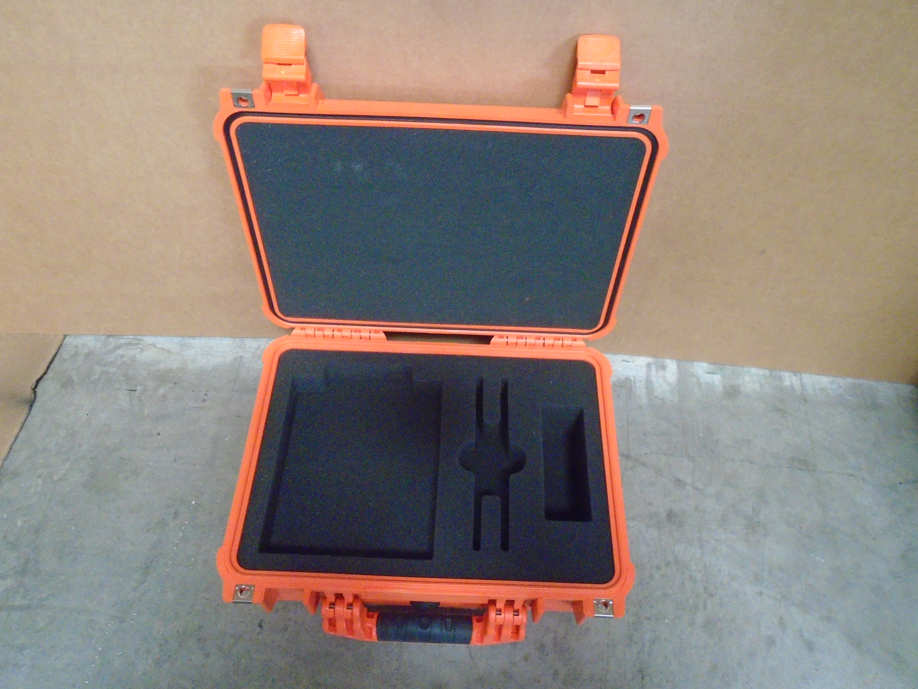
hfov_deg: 67.3
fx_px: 690
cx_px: 459
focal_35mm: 26
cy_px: 344
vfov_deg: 53.1
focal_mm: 4.6
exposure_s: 1/40
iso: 800
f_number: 3.2
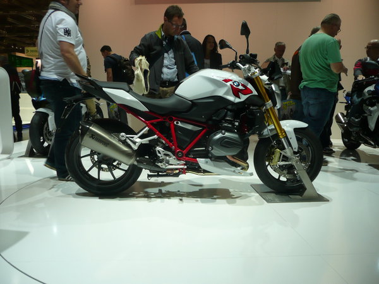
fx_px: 307
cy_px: 142
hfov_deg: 63.4
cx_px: 190
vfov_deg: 49.7
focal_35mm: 28
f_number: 3.3
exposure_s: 1/100
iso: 100
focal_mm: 4.6
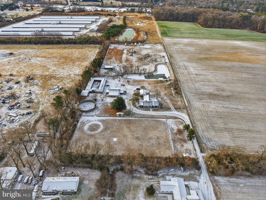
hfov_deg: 71.6
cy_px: 100
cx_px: 133
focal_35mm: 24
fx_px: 184
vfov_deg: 56.8
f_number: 1.8
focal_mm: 8.7
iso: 100
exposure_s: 1/1250
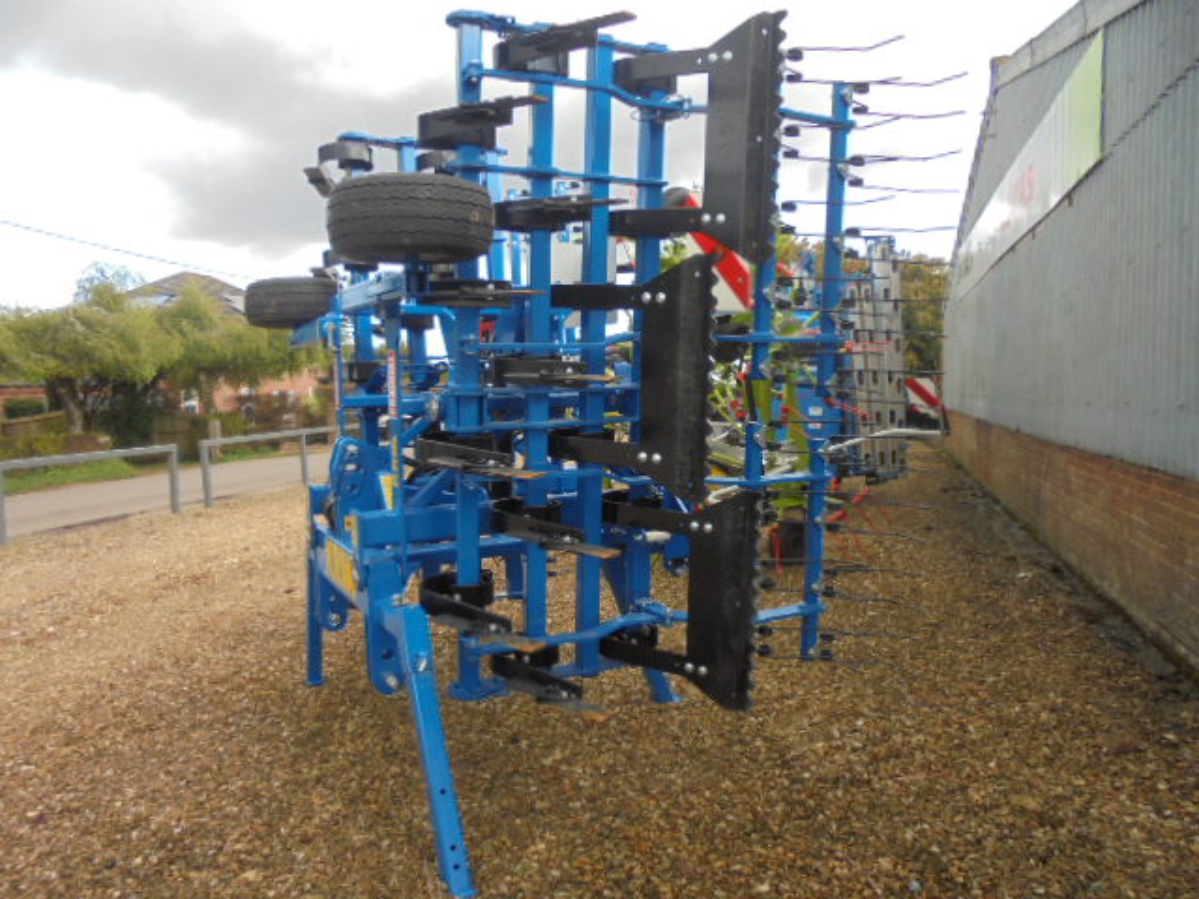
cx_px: 600
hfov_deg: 67.3
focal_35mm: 26
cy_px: 450
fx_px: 901
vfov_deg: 53.1
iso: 100
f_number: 3.5
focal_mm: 4.6
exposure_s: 1/200
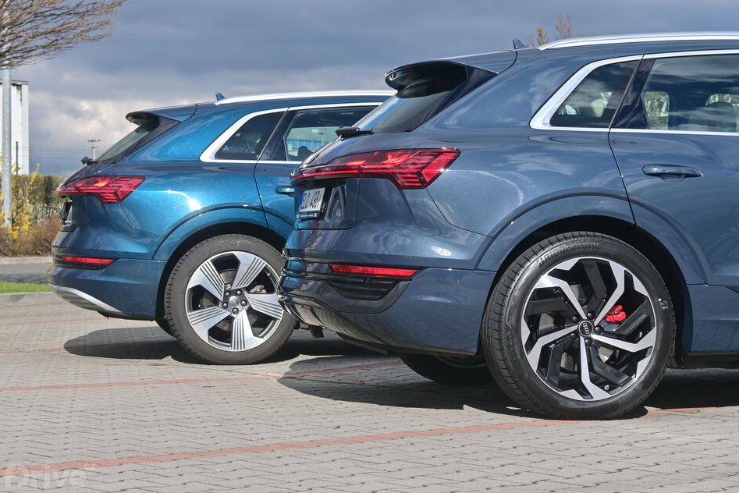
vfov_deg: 18.0
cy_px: 248
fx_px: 1560
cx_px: 370
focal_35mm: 76
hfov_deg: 26.6
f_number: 9
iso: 100
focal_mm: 50
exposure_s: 1/320
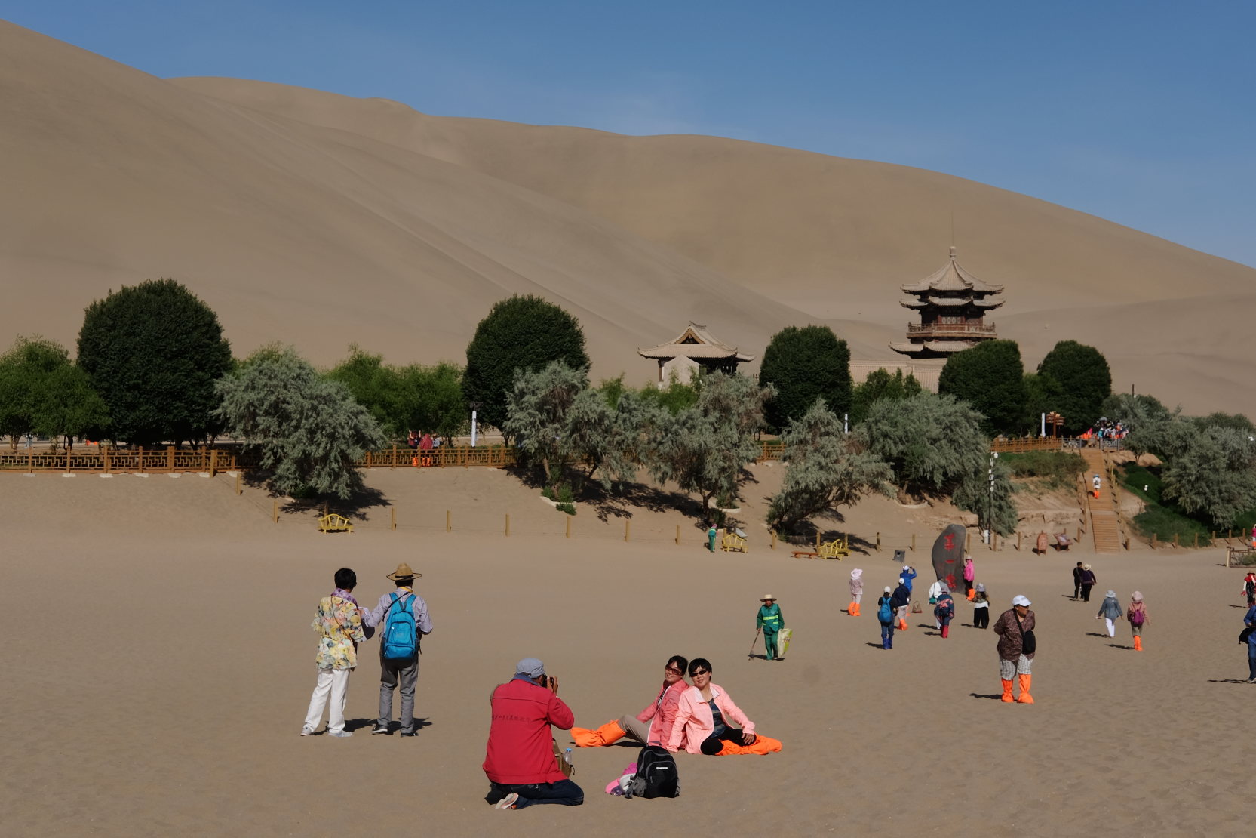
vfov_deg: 25.5
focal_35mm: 53
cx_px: 628
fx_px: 1849
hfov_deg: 37.5
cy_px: 419
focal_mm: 35
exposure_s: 1/400
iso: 200
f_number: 13
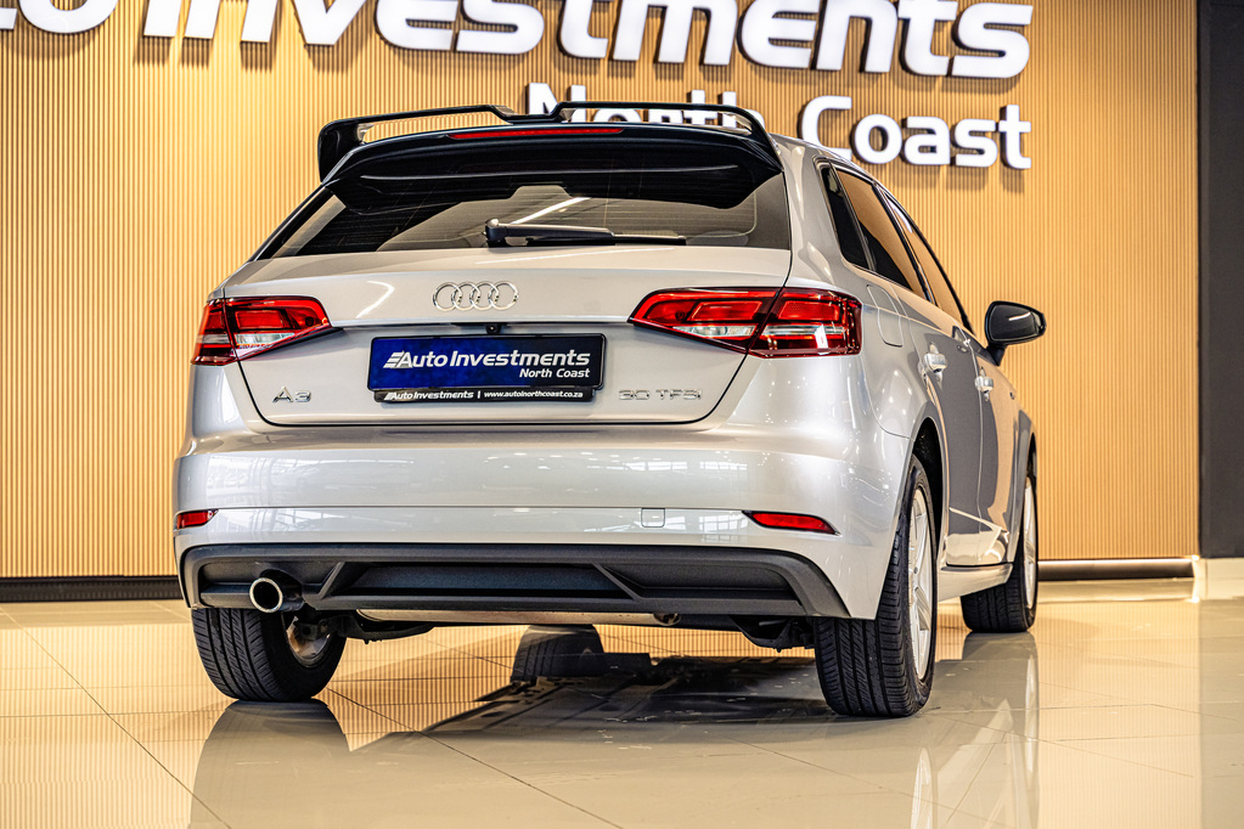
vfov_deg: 20.0
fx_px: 2350
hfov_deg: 29.7
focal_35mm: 68
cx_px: 622
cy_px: 414
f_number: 4
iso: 500
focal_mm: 68
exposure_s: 1/125
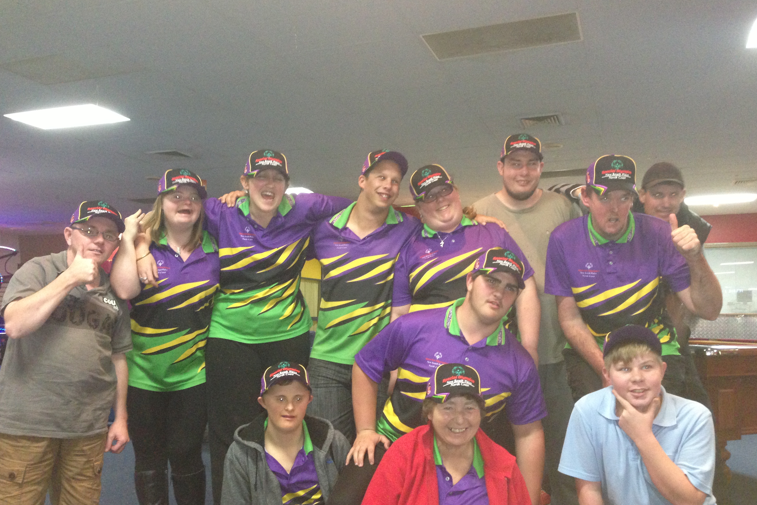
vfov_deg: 37.8
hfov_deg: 54.4
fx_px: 736
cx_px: 380
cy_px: 282
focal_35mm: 35
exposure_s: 1/16
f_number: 2.4
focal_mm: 4.13
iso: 320
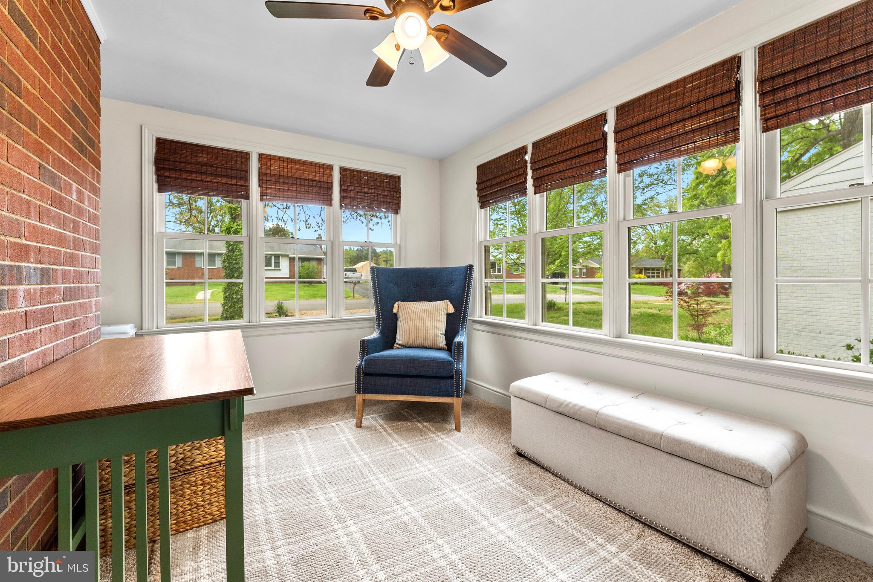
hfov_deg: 101.5
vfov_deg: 78.4
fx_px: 356
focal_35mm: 15
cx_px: 436
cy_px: 291
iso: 1000
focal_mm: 14.7
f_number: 7.1
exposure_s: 1/60
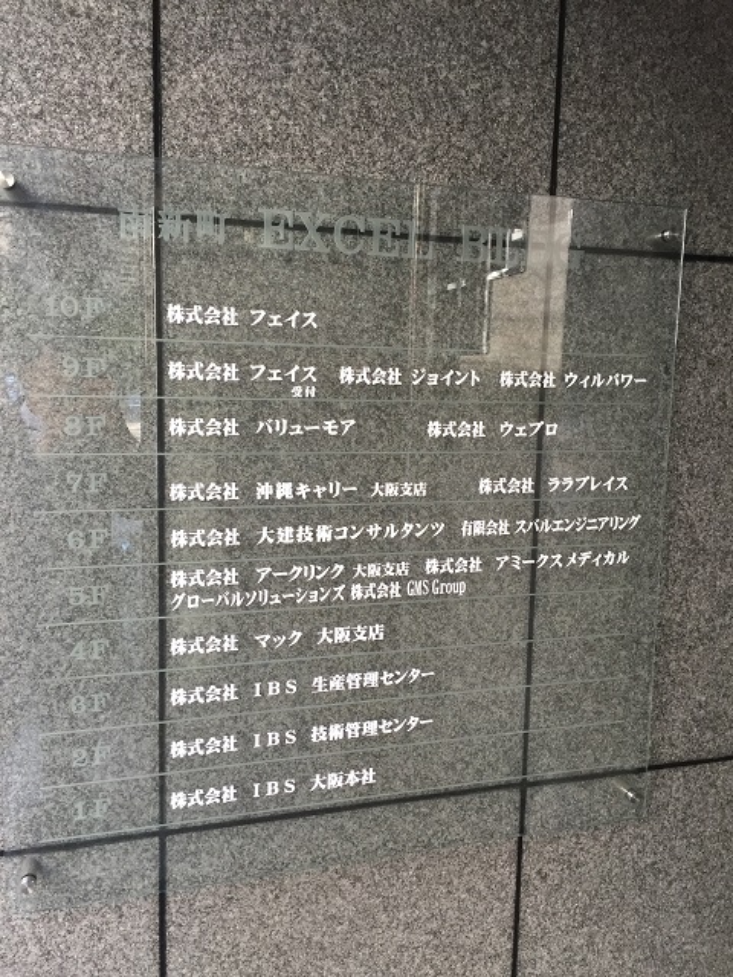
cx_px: 366
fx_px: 819
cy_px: 488
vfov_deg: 61.7
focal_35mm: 29
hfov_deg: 48.2
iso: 32
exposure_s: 1/30
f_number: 2.2
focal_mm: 4.15
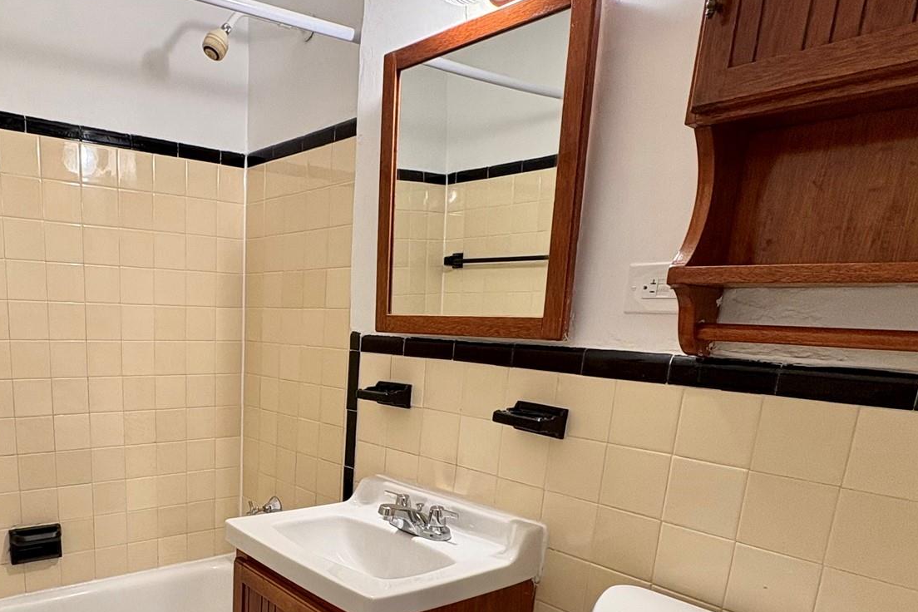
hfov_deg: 64.7
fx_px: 688
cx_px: 270
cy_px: 470
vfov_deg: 46.0
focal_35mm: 27
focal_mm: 2.22
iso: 160
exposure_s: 1/60
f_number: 2.2
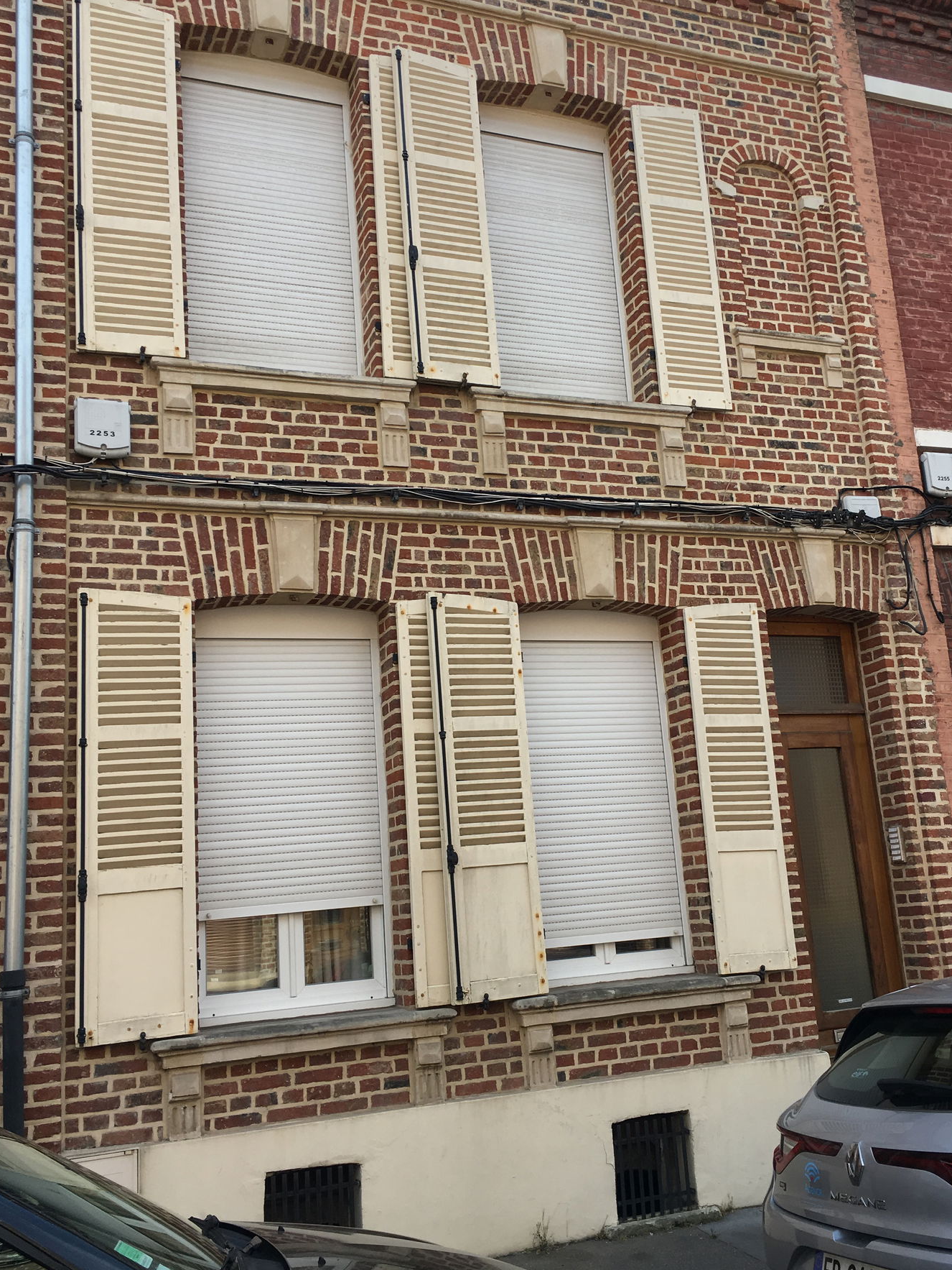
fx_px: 1283
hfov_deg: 40.6
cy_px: 599
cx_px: 537
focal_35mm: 35
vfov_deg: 52.6
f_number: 2.2
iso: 25
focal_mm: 4.15
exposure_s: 1/484
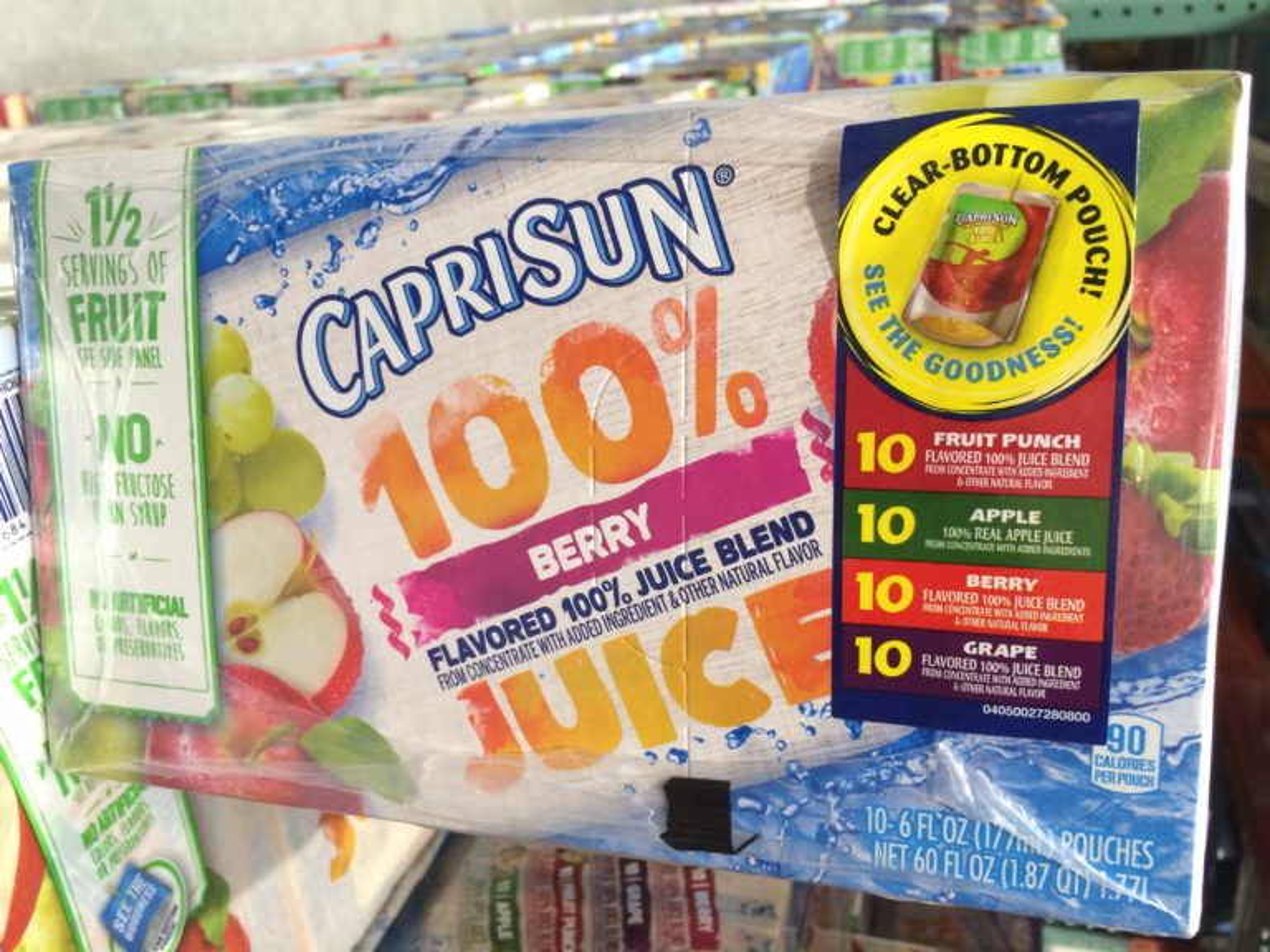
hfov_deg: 61.7
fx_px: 1064
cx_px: 635
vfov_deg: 48.2
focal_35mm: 29
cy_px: 476
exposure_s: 1/30
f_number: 2.2
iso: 160
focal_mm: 4.15
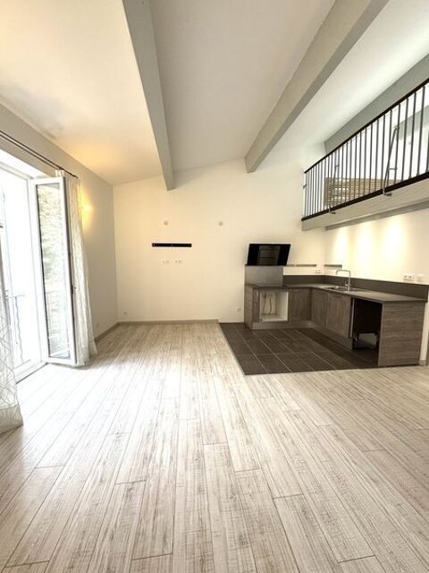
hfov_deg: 85.7
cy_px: 286
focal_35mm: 14
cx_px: 214
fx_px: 231
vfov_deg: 102.1
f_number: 2.2
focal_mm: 2.22
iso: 160
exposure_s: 1/99
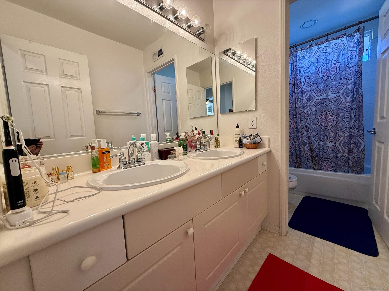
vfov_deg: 85.7
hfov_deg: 102.1
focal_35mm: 14
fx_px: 157
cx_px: 194
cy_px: 146
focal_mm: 2.22
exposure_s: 1/120
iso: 125
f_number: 2.2
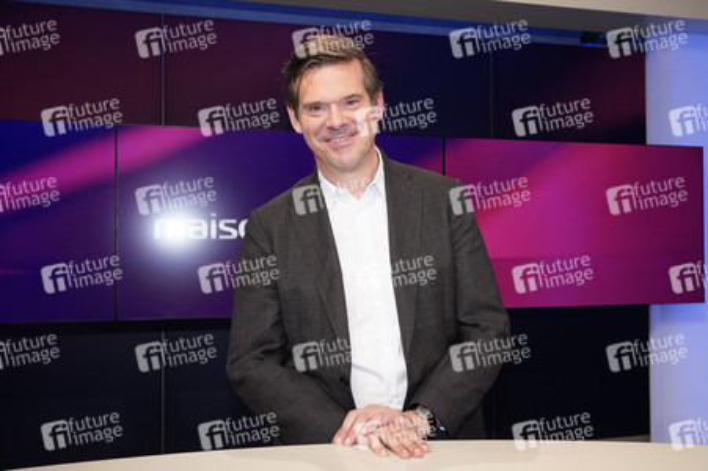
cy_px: 236
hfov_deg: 57.3
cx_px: 354
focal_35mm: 33
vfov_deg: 39.9
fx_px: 649
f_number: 5.6
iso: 2000
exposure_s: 1/125
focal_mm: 33
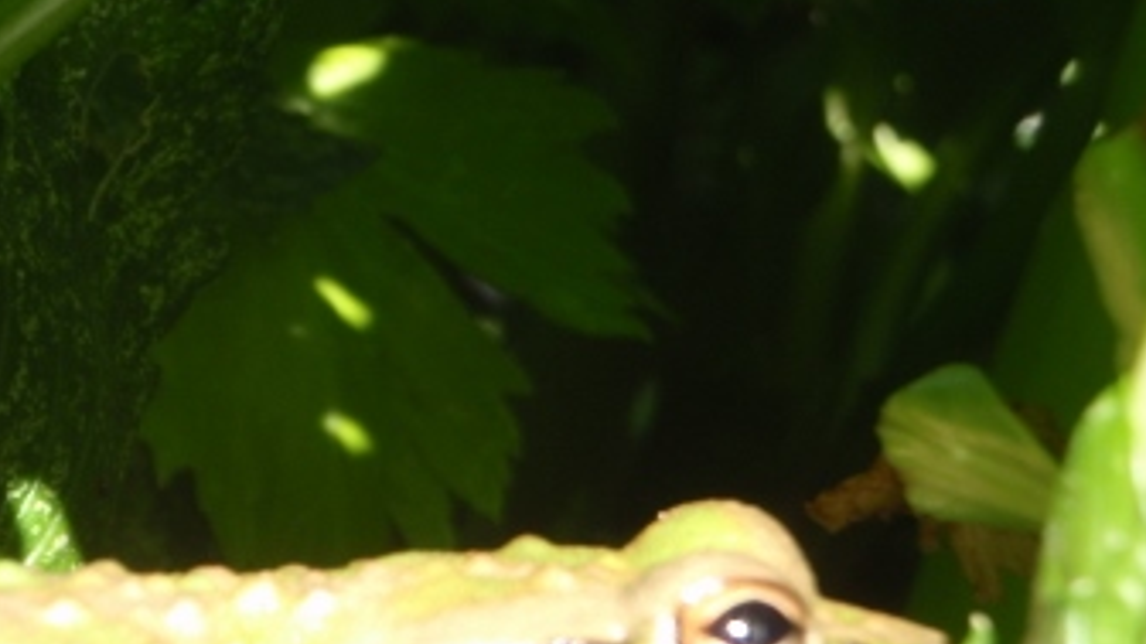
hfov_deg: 12.6
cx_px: 191
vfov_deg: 7.1
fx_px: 5166
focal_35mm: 170
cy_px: 521
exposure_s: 1/100
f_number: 4.3
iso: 64
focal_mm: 14.67
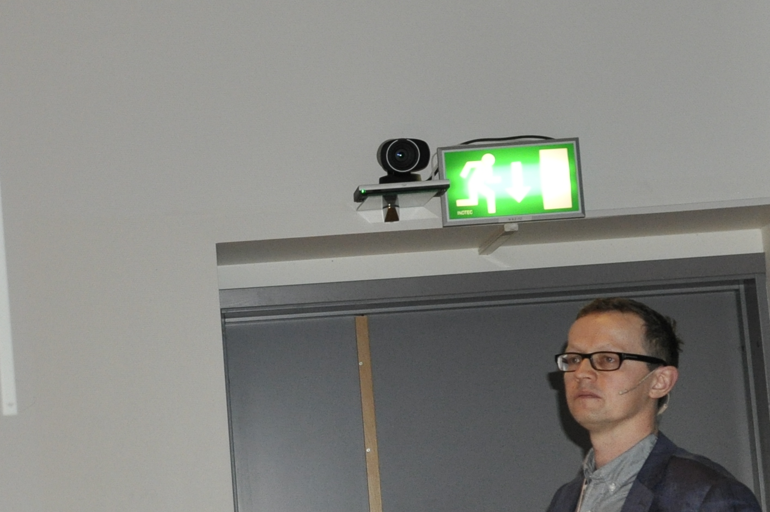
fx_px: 1944
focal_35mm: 91
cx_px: -100
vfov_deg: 15.0
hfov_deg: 21.2
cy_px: 345
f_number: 4
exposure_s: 1/60
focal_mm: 20
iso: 800
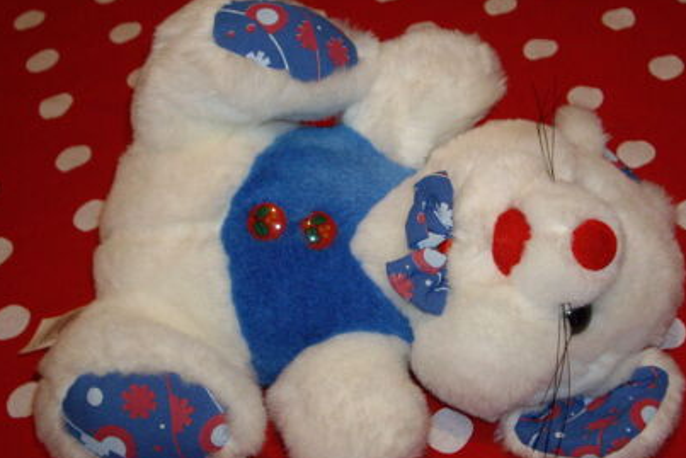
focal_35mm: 57
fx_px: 1086
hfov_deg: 35.0
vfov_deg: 23.8
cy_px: 245
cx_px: 371
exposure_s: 1/50
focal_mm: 9.6
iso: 400
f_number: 3.1
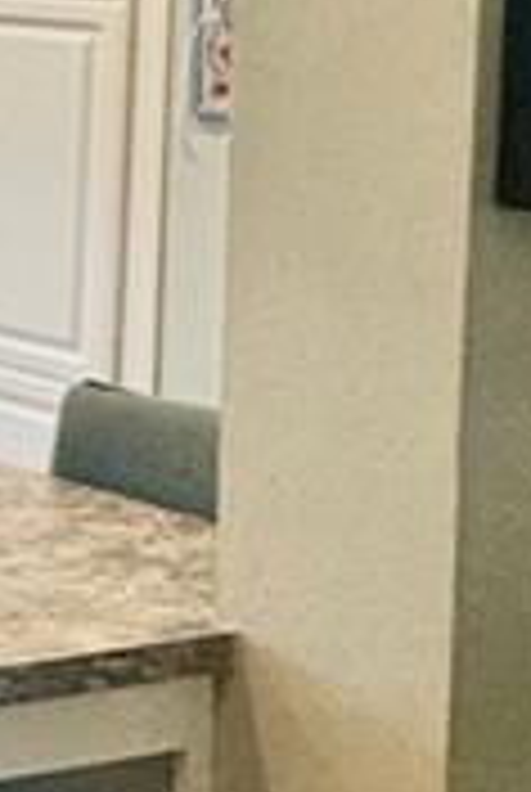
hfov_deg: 9.8
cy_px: -72
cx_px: -1161
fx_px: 2182
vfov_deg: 19.7
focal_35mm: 99
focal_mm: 2.22
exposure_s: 1/120
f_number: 2.2
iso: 125
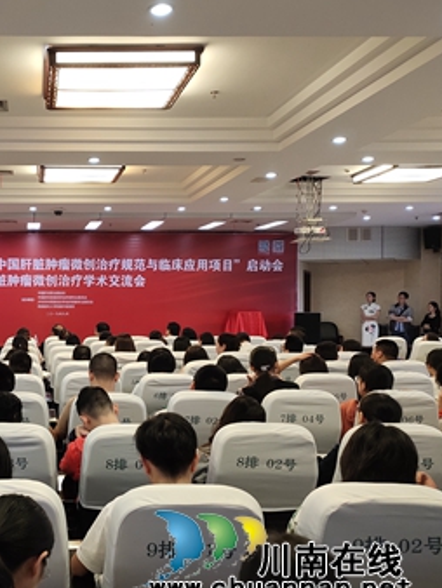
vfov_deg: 53.9
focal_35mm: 34
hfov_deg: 38.8
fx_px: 578
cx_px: 42
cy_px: 300
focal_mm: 4.76
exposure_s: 1/50
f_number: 1.79
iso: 604
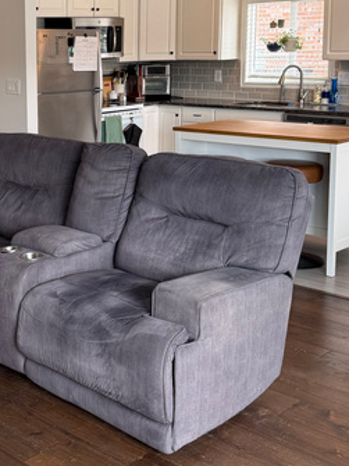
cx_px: 24
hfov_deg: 25.6
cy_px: 146
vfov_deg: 34.5
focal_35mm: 55
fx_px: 740
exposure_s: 1/137
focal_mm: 6.76
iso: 125
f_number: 1.78
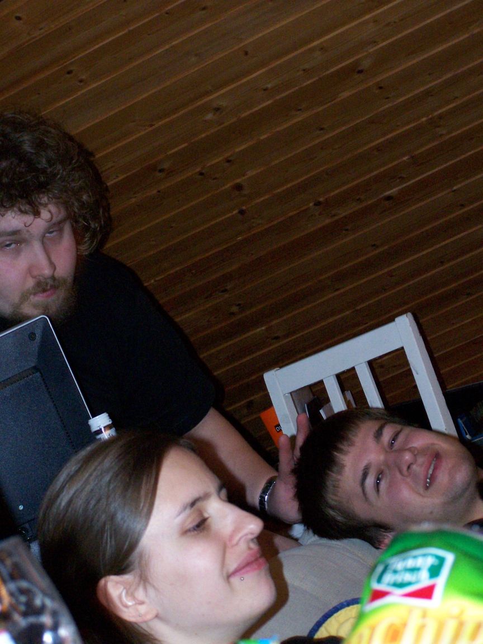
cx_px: 242
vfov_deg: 18.7
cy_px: 322
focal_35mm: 105
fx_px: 1953
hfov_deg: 14.1
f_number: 3.2
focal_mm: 17.5
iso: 400
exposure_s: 1/4
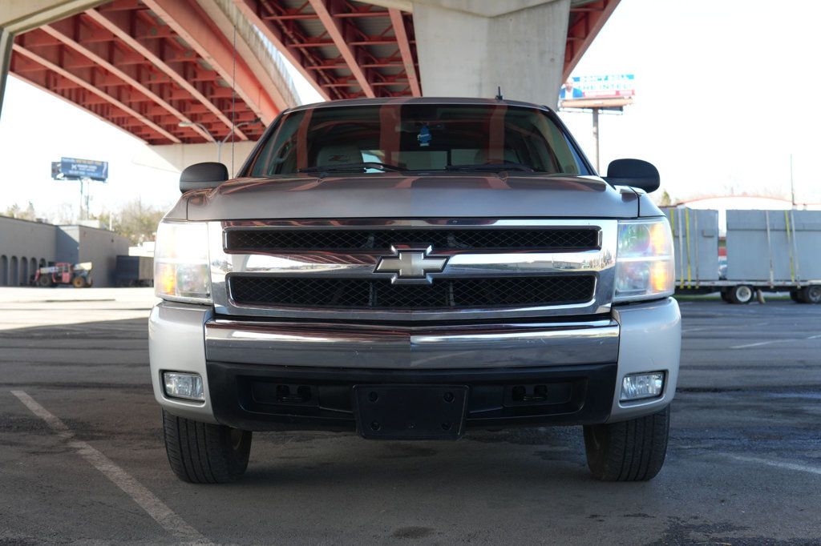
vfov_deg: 29.8
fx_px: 1026
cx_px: 410
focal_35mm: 45
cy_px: 273
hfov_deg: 43.6
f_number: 4
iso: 200
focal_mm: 30
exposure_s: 1/60
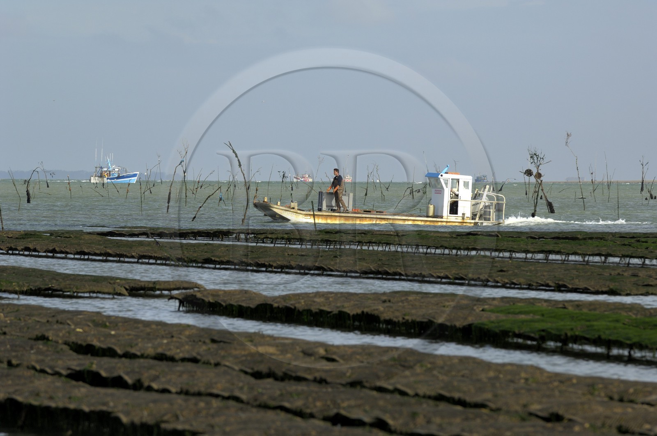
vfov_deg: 4.6
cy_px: 218
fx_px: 5467
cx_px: 328
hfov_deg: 6.9
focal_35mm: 300
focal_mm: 200
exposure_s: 1/320
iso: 100
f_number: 6
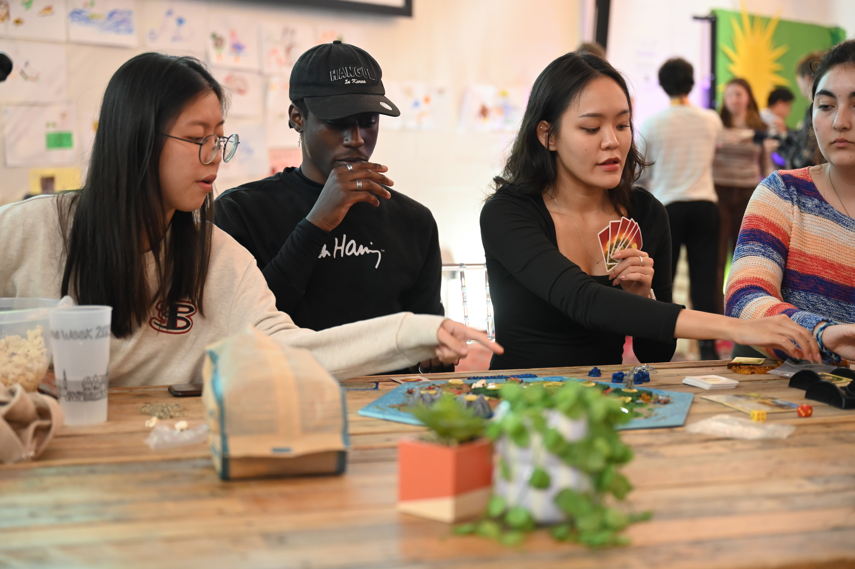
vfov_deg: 24.2
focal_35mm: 56
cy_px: 284
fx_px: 1329
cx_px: 428
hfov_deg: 35.7
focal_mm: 56
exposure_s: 1/125
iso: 2500
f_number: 2.8
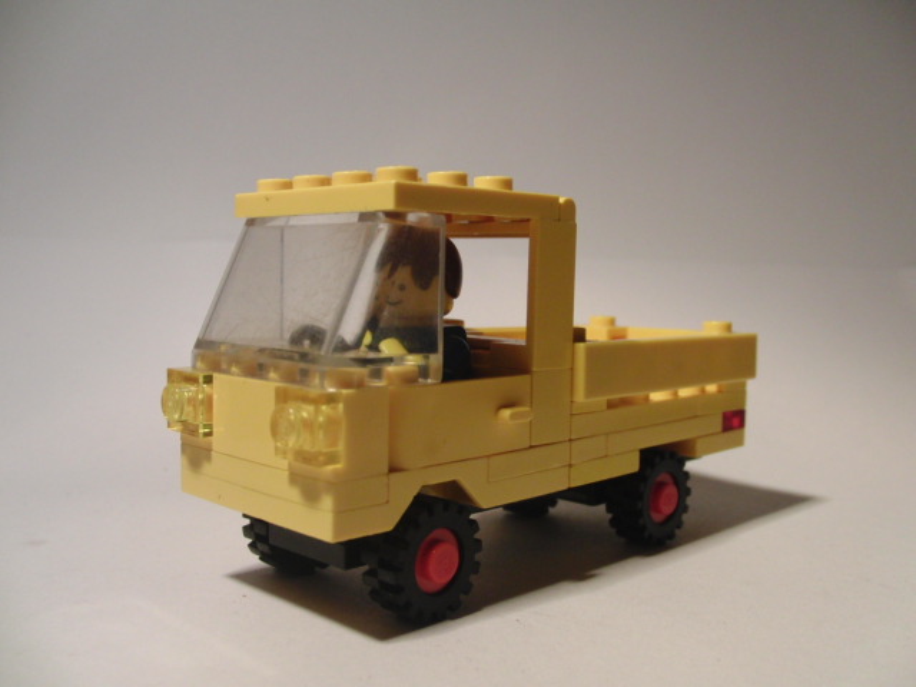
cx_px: 458
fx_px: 979
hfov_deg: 50.1
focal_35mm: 37
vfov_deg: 38.7
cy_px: 344
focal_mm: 6.42
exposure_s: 1/80
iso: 250
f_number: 3.6
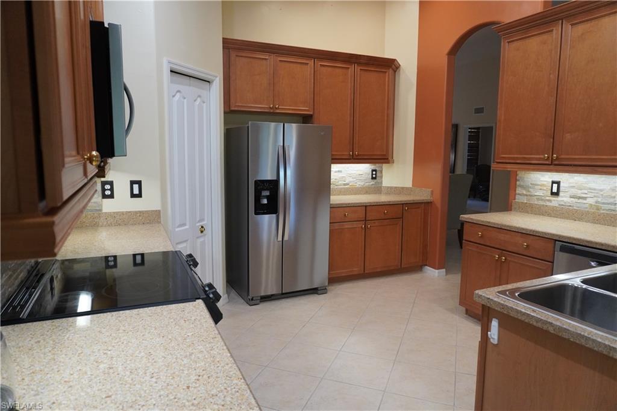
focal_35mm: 24
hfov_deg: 73.8
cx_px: 308
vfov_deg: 53.1
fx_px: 411
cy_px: 206
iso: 1600
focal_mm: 16
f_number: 4
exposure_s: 1/160
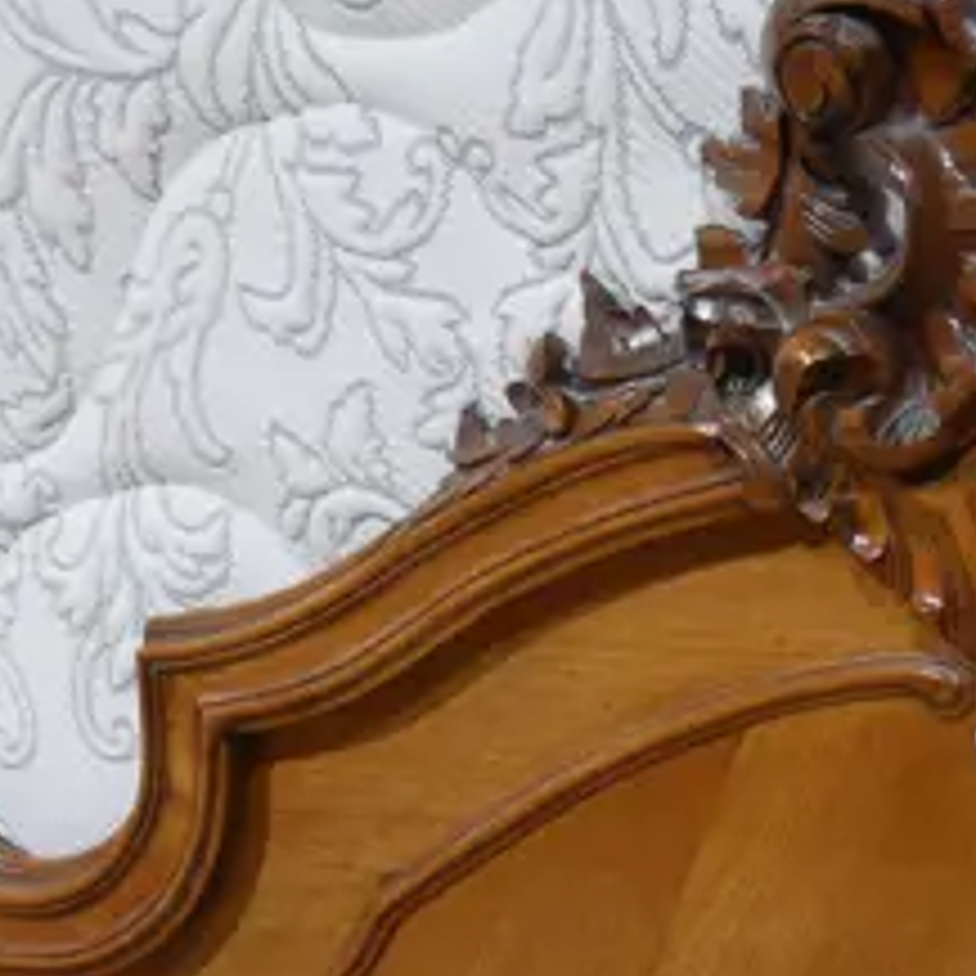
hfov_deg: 14.7
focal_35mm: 117
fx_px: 3732
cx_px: 940
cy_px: 1239
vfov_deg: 14.3
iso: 200
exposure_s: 1/60
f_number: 3.5
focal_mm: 14
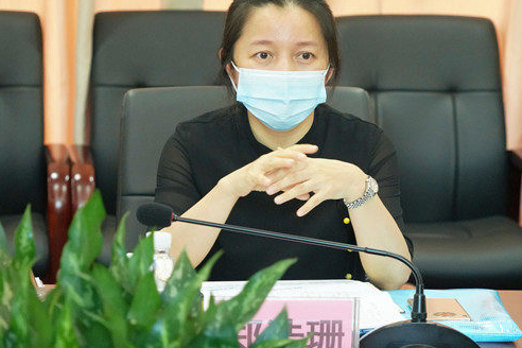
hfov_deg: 17.5
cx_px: 269
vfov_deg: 11.7
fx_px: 1696
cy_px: 151
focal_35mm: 117
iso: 3200
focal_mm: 96
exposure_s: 1/160
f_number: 5.6
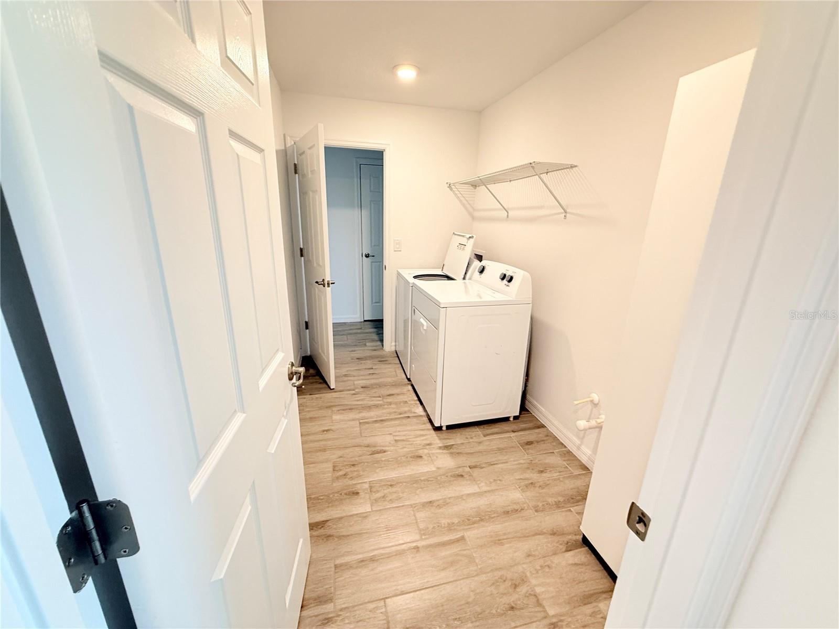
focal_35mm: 14
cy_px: 314
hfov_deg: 102.1
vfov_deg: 85.7
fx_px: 339
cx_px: 420
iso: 160
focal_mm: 2.22
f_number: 2.2
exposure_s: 1/60
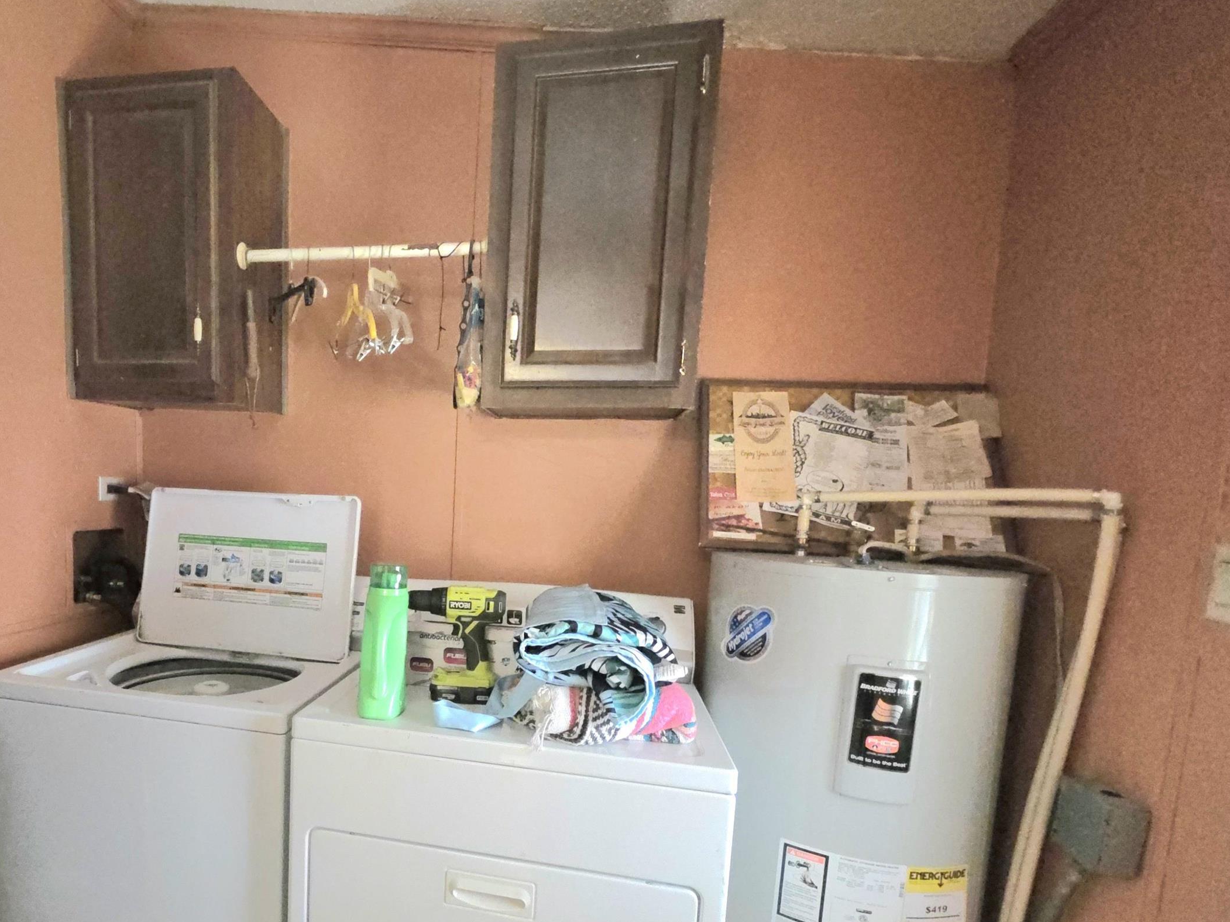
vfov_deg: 67.9
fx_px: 675
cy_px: 559
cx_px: 410
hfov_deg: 81.8
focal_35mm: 19
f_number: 1.9
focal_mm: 2.2
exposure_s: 1/40
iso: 1000
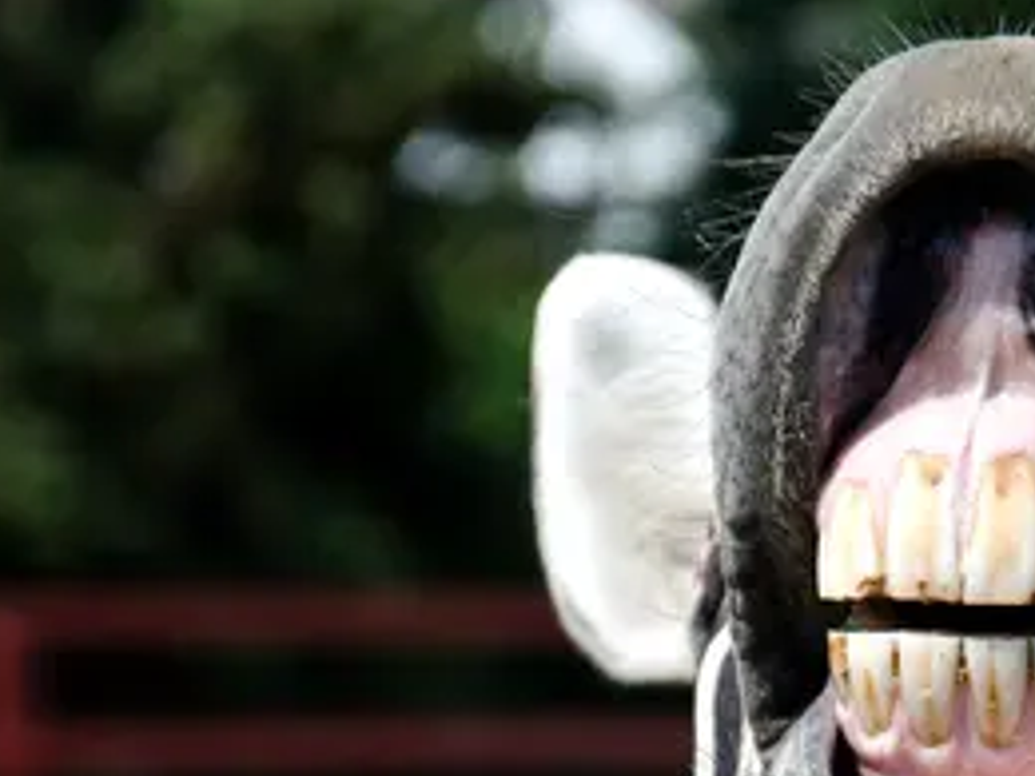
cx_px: 947
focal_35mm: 348
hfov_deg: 5.7
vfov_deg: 4.3
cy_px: 774
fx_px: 10408
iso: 100
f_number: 5.6
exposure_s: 1/500
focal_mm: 105
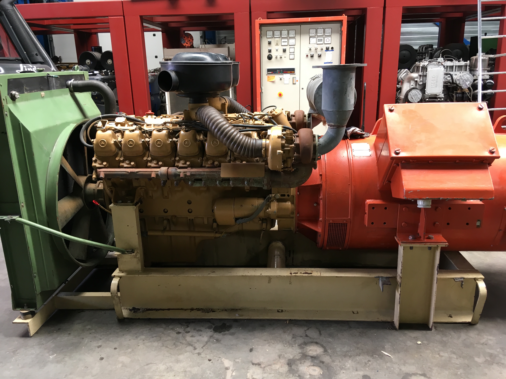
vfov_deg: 48.2
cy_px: 190
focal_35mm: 29
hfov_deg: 61.7
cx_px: 253
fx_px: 424
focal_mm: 4.15
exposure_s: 1/33
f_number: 2.2
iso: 64
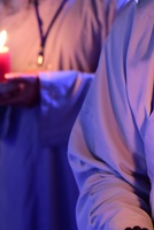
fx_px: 997
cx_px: 247
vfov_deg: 12.8
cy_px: -40
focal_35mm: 156
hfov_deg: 8.6
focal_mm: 48
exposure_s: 1/25
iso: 2500
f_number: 4
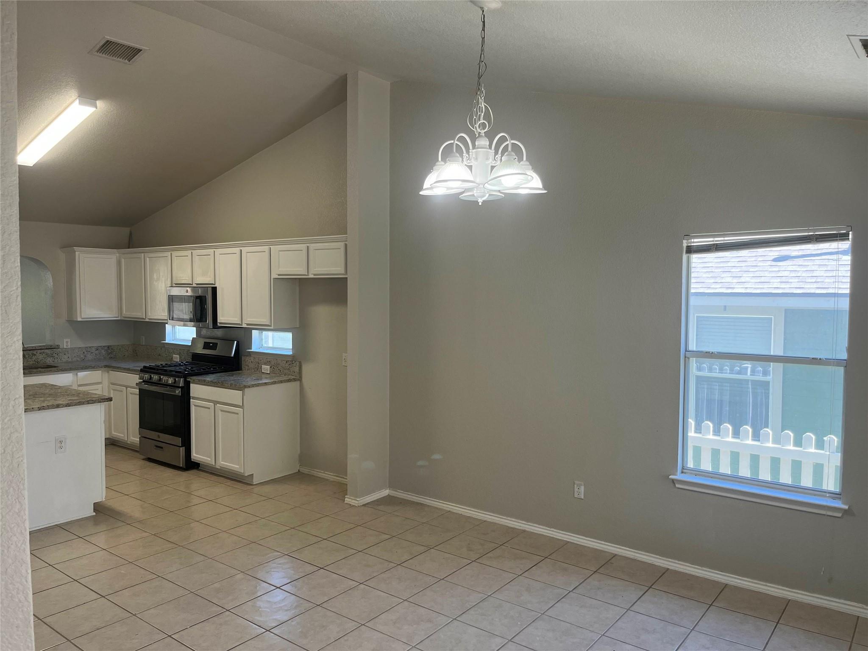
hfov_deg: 67.3
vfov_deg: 53.1
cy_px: 326
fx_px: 652
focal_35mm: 26
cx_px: 434
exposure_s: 1/120
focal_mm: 5.1
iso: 80
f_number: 1.6
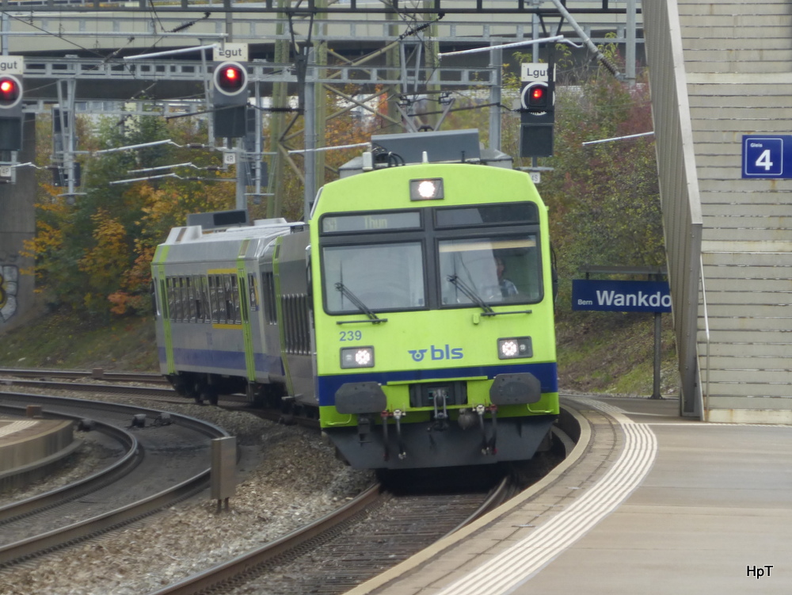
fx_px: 5288
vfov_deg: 6.4
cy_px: 298
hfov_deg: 8.6
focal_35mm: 231
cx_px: 396
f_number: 5.6
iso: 100
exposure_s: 1/100
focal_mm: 41.3
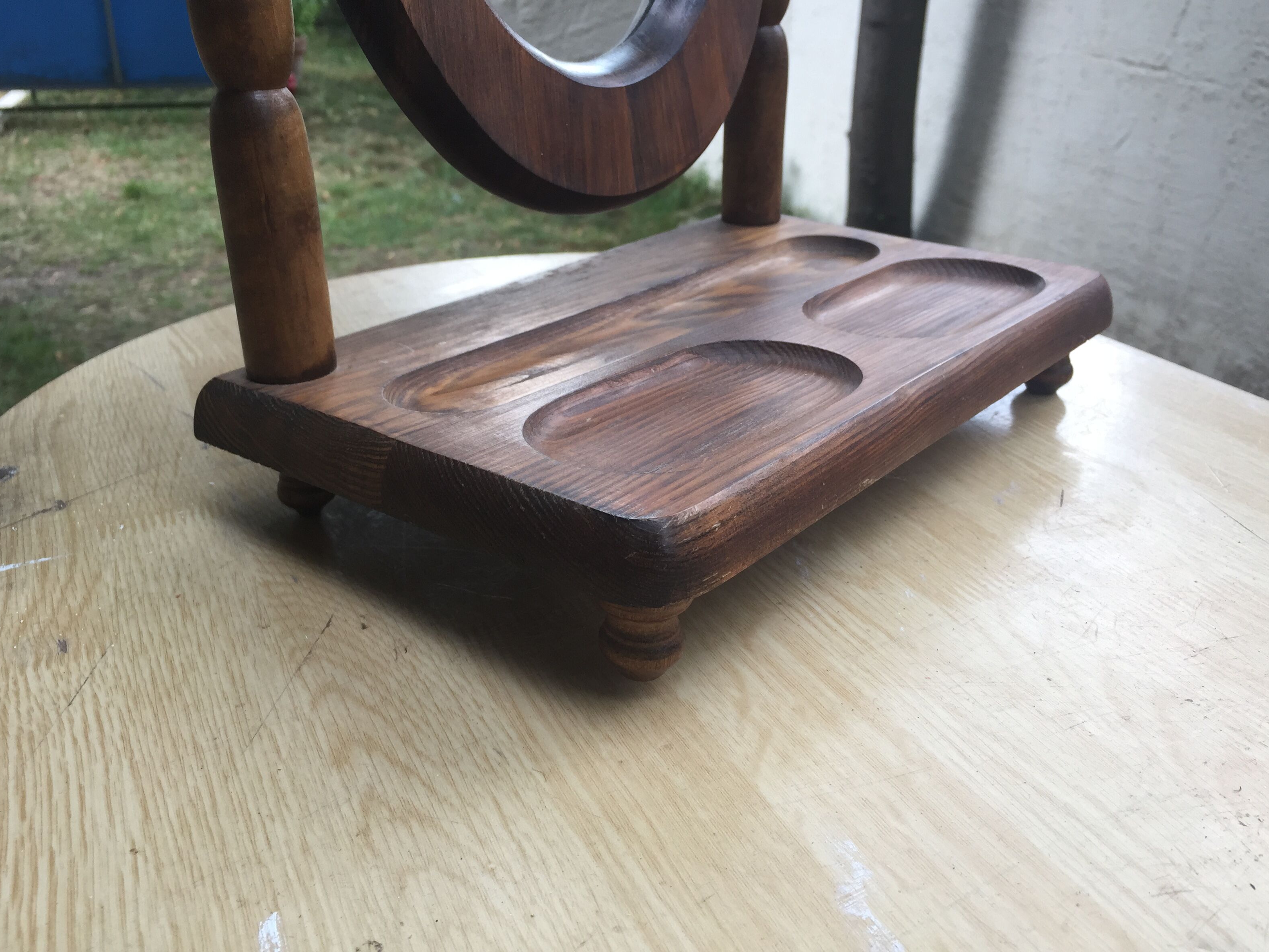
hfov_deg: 60.0
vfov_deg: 46.8
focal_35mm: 30
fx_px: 1100
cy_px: 460
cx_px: 615
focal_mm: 4.15
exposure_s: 1/100
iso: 40
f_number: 2.2
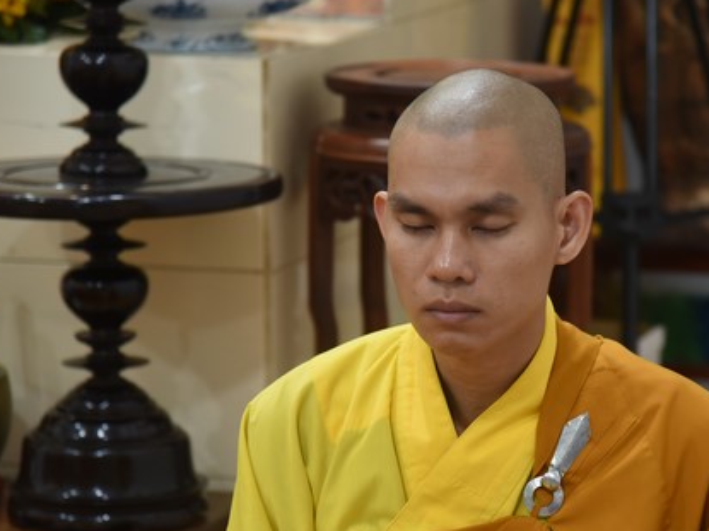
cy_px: 362
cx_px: 502
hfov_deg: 10.9
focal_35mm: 181
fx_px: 3706
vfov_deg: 8.2
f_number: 4
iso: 1250
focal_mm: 120
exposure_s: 1/80
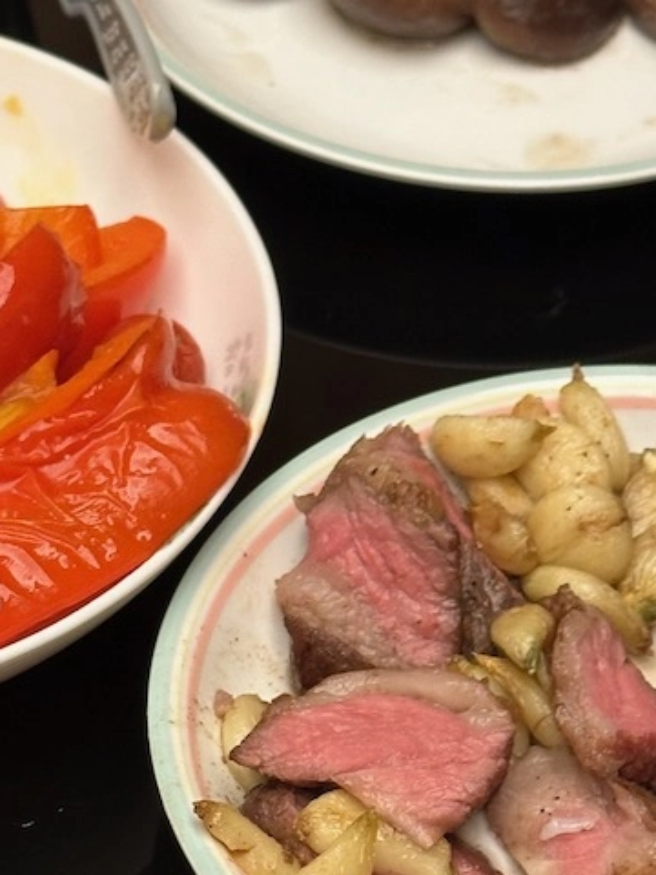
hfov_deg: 11.5
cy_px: 729
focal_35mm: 128
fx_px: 3234
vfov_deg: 15.3
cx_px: 113
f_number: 1.8
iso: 200
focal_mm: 6.9
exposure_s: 1/60
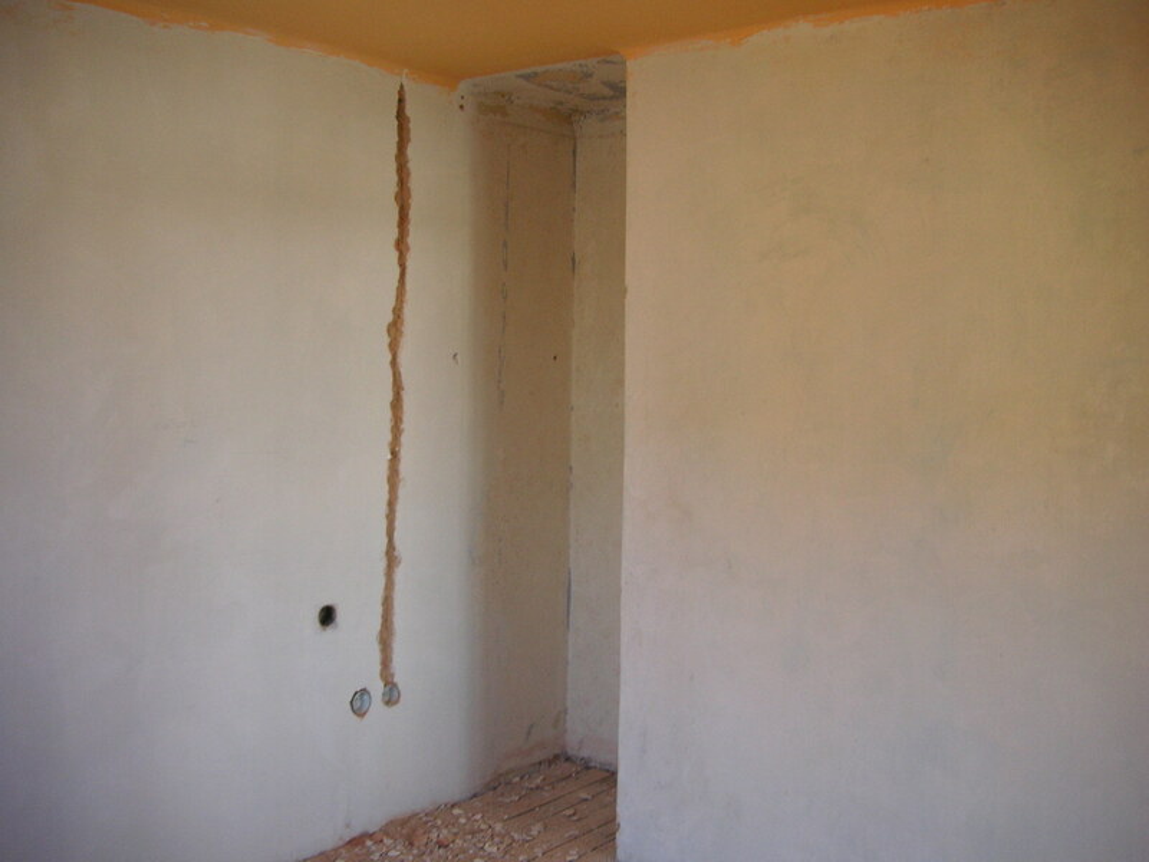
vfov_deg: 38.7
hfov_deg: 50.1
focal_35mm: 37
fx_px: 1228
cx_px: 574
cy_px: 431
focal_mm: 6.1
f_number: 2.8
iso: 50
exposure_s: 1/45
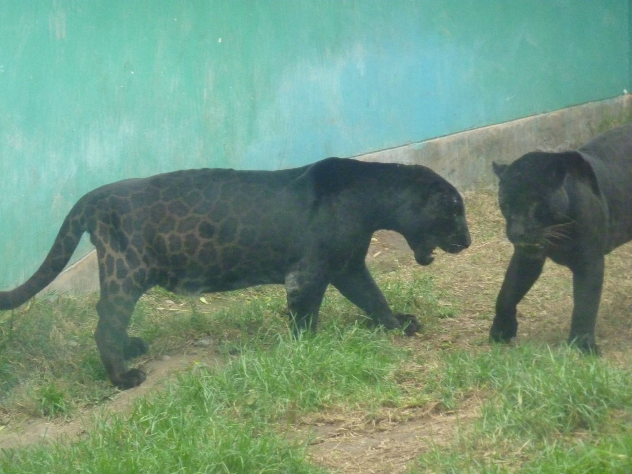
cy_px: 238
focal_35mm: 243
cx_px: 317
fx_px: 4437
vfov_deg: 6.1
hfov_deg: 8.1
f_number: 4.7
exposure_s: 1/160
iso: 800
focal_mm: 39.7
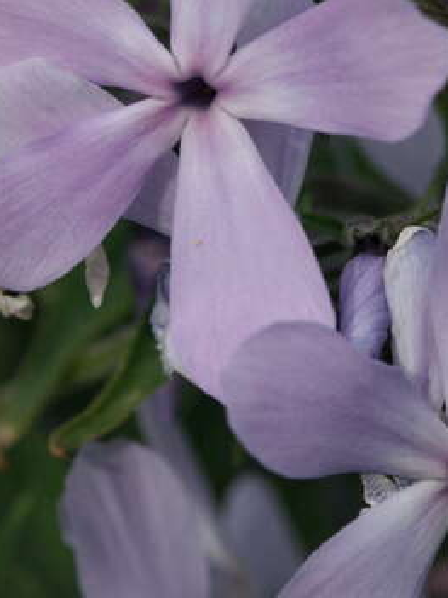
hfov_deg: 3.9
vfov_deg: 5.2
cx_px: 199
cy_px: 49
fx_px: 6527
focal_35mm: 378
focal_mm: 50.48
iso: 100
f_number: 4.5
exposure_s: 1/1000
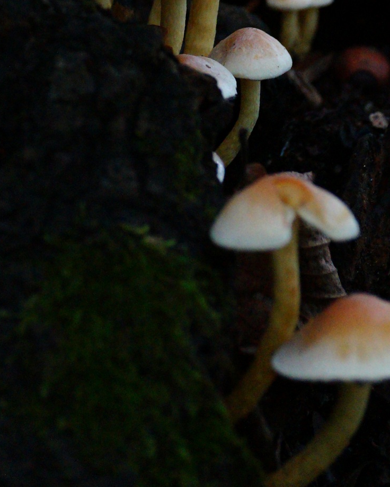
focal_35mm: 501
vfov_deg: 3.9
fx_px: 7228
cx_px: 227
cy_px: -40
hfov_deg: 3.1
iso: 3200
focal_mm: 150
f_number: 5
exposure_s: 1/500
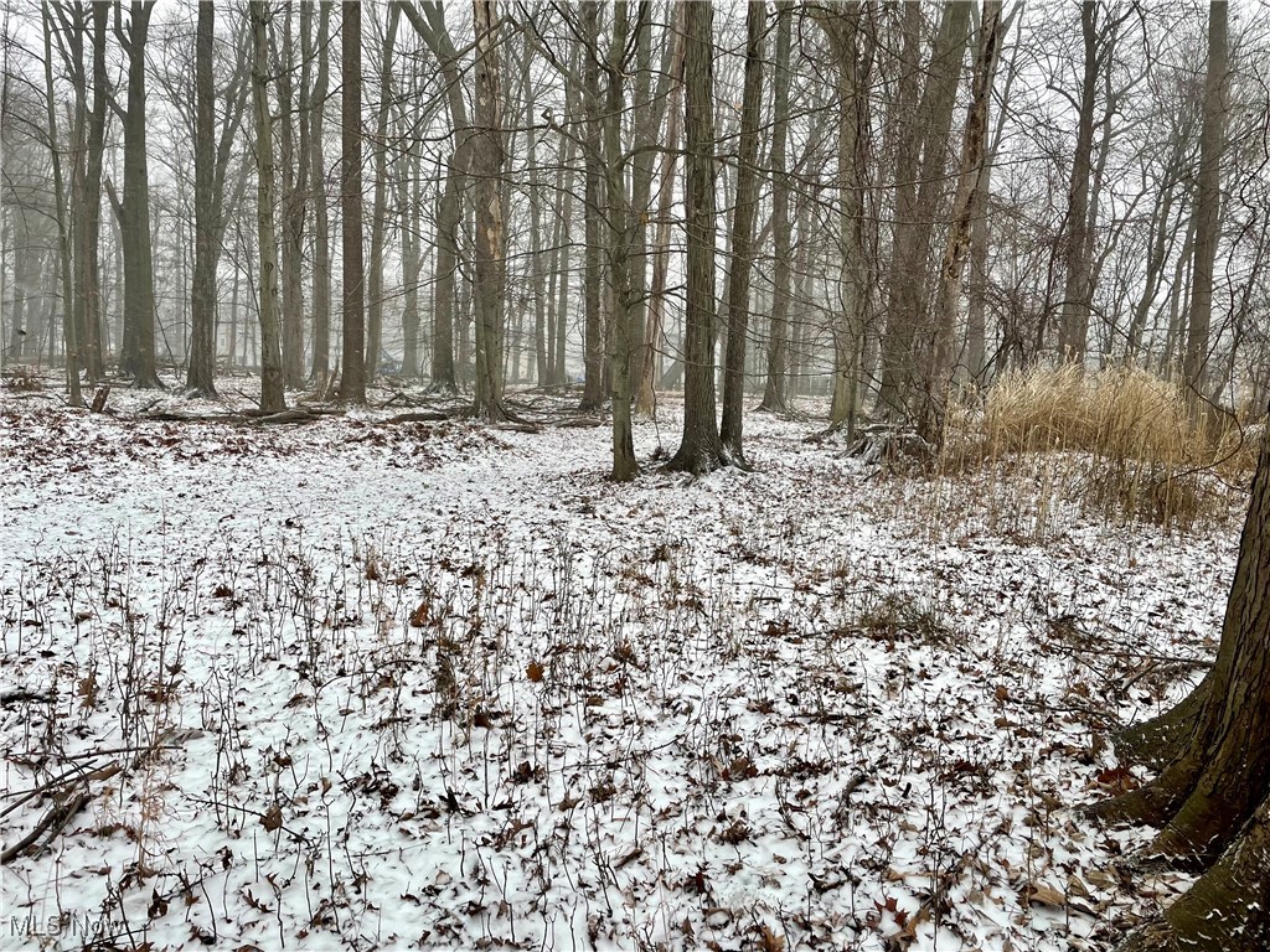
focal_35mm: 26
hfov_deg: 67.3
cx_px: 635
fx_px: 954
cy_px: 476
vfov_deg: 53.1
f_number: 1.6
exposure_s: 1/175
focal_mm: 4.2
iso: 32
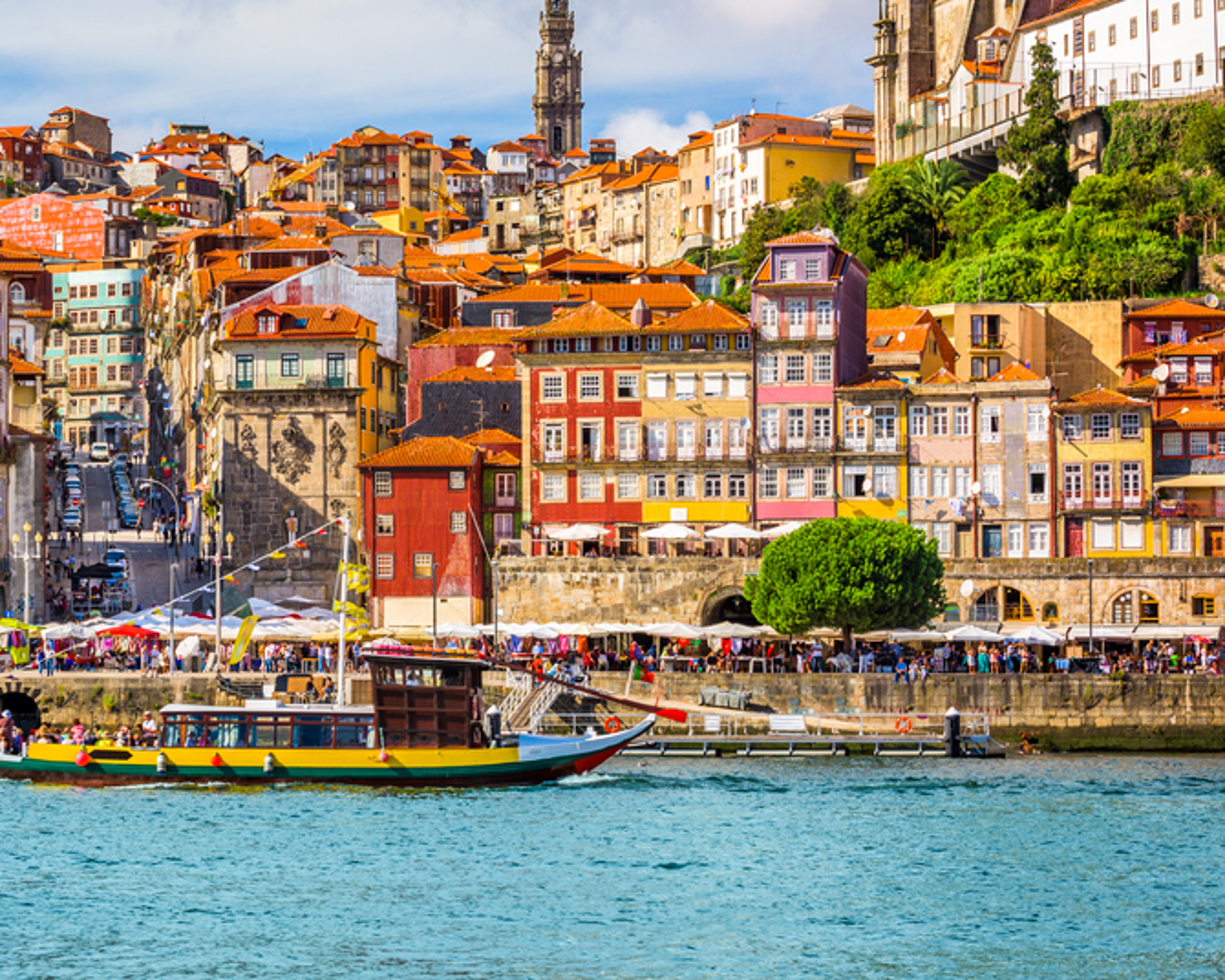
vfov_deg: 12.5
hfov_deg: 15.5
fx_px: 4459
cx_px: 225
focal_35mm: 123
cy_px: 354
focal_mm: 70
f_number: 8
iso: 100
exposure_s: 1/80
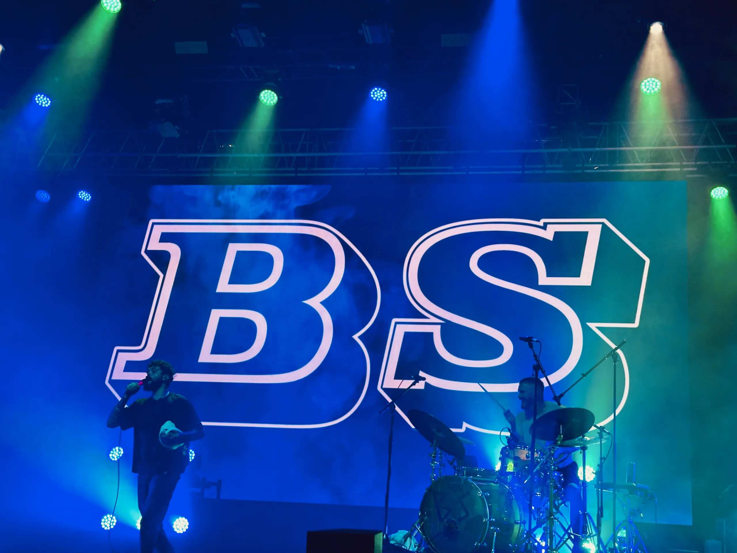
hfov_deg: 39.7
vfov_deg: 30.3
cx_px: 368
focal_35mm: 48
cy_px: 276
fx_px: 1022
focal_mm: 6.86
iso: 64
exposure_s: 1/60
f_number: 1.78
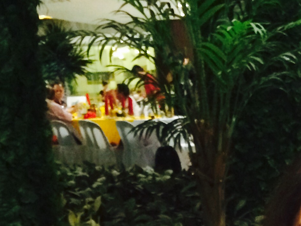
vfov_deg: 13.9
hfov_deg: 19.0
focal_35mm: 101
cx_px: 287
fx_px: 878
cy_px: 321
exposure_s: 1/20
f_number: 2.2
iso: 250
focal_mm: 4.15
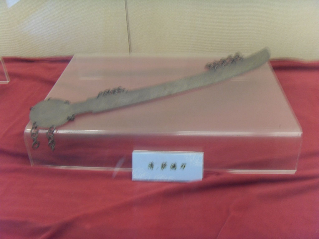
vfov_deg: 36.8
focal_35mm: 39
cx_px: 160
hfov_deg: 47.9
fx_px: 359
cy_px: 120
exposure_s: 1/4
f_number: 3.5
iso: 200
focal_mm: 6.6
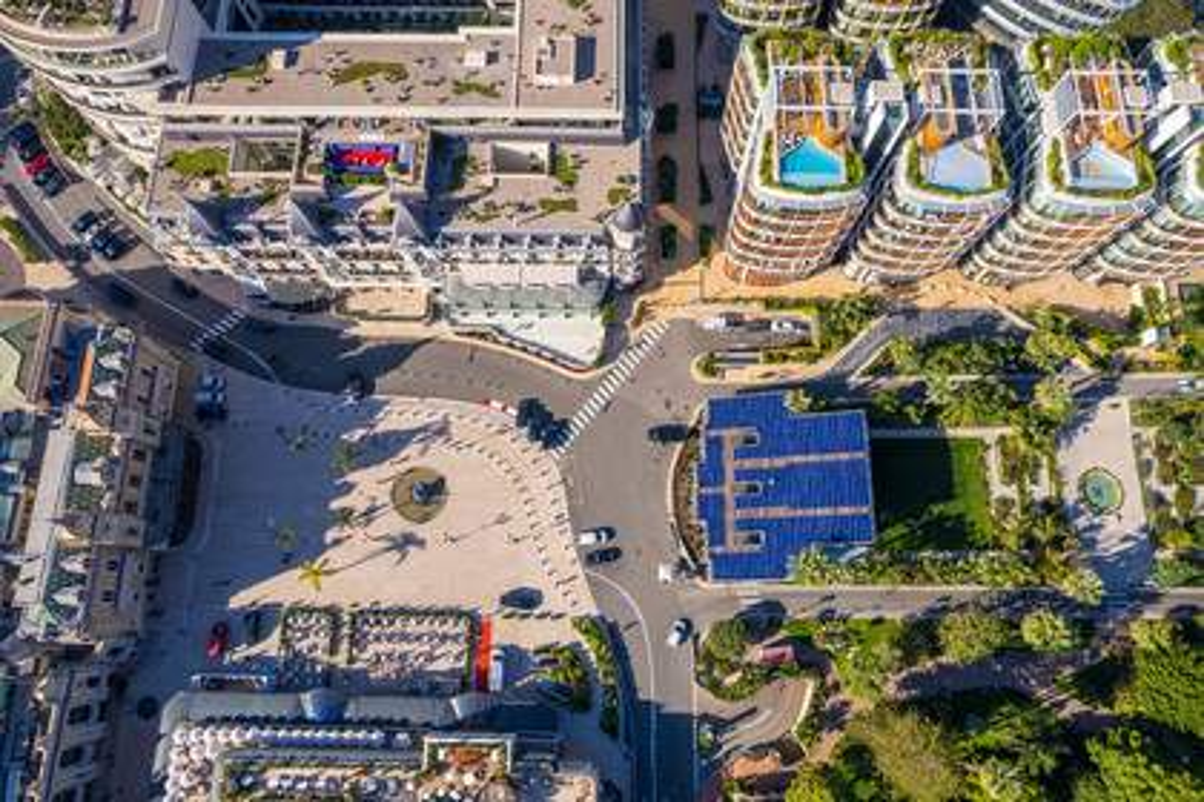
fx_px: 736
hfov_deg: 78.6
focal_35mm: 22
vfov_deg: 57.2
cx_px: 602
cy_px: 401
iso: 100
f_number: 2.8
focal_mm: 8.4
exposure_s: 1/1250
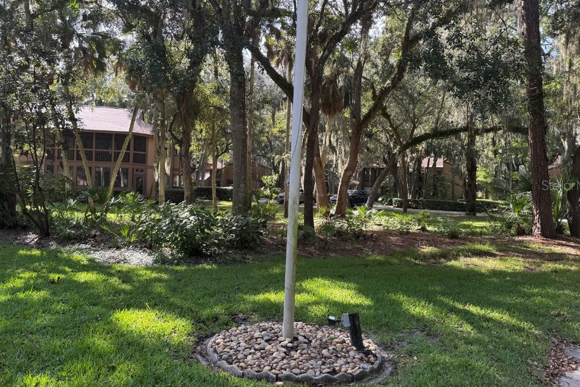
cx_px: 276
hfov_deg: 65.4
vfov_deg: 46.4
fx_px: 451
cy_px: 185
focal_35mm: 28
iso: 80
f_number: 1.78
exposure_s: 1/341
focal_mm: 6.76
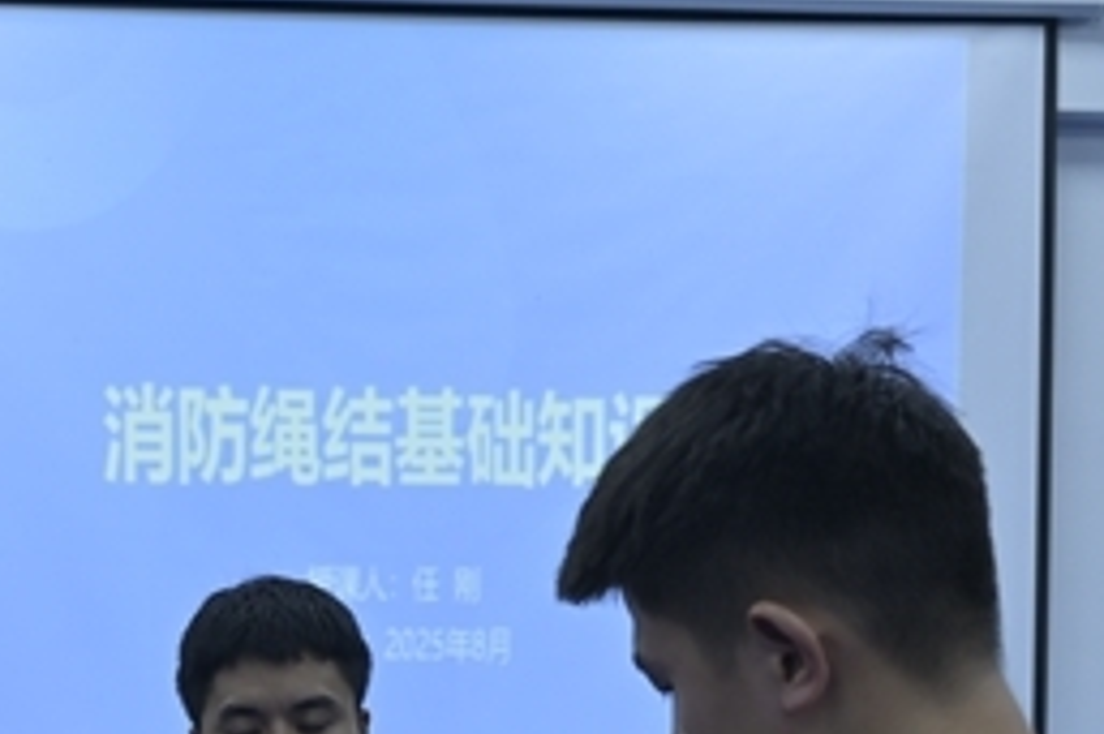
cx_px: 155
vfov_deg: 15.3
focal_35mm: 84
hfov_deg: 23.7
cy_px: 1002
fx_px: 2574
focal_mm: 27
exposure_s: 1/60
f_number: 4.2
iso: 320
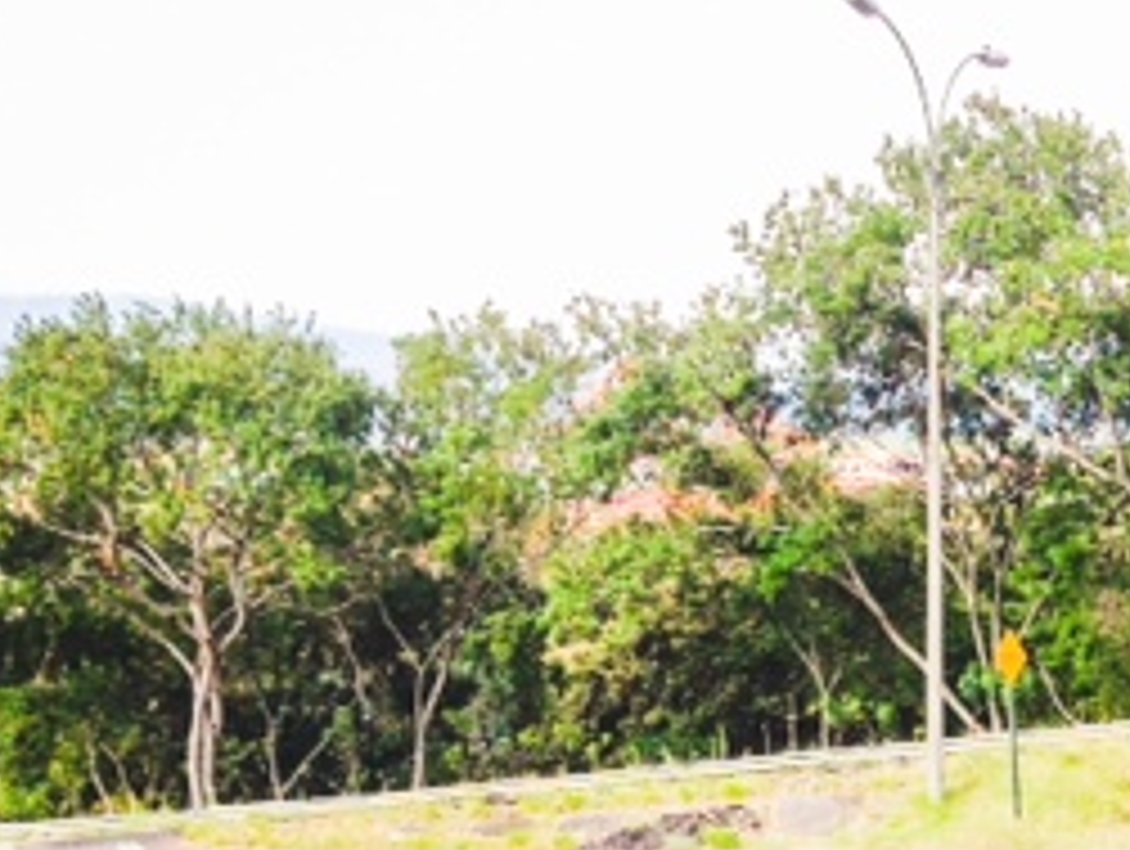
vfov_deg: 17.0
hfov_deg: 22.3
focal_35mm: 84
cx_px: 1157
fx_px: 2746
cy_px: 949
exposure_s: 1/686
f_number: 2.4
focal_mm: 4.12
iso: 50
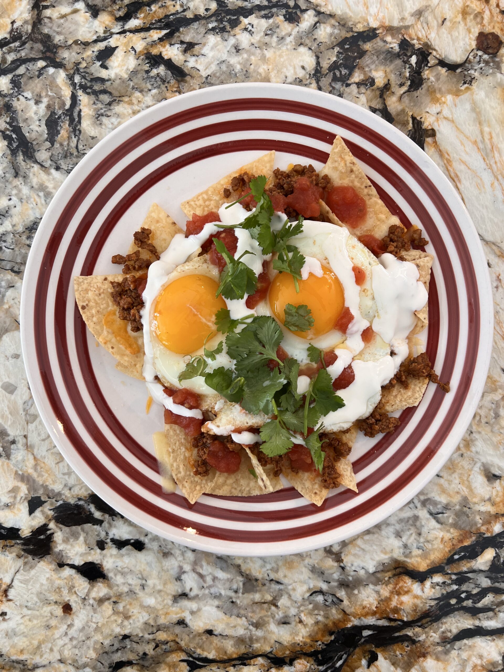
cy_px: 336
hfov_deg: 53.1
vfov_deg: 67.3
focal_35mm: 26
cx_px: 252
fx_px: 505
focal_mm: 5.7
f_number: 1.5
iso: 64
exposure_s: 1/60
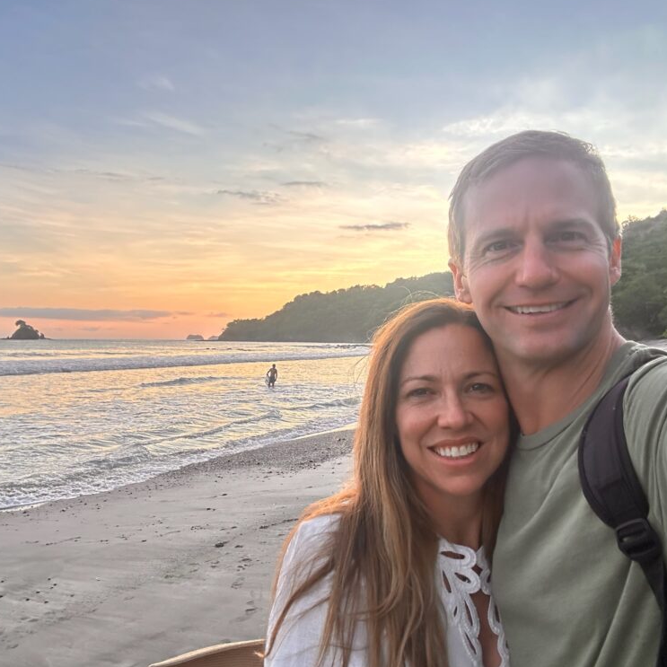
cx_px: 290
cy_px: 331
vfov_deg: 57.3
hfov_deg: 57.1
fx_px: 610
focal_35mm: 28
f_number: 1.9
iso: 32
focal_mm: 2.69
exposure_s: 1/150
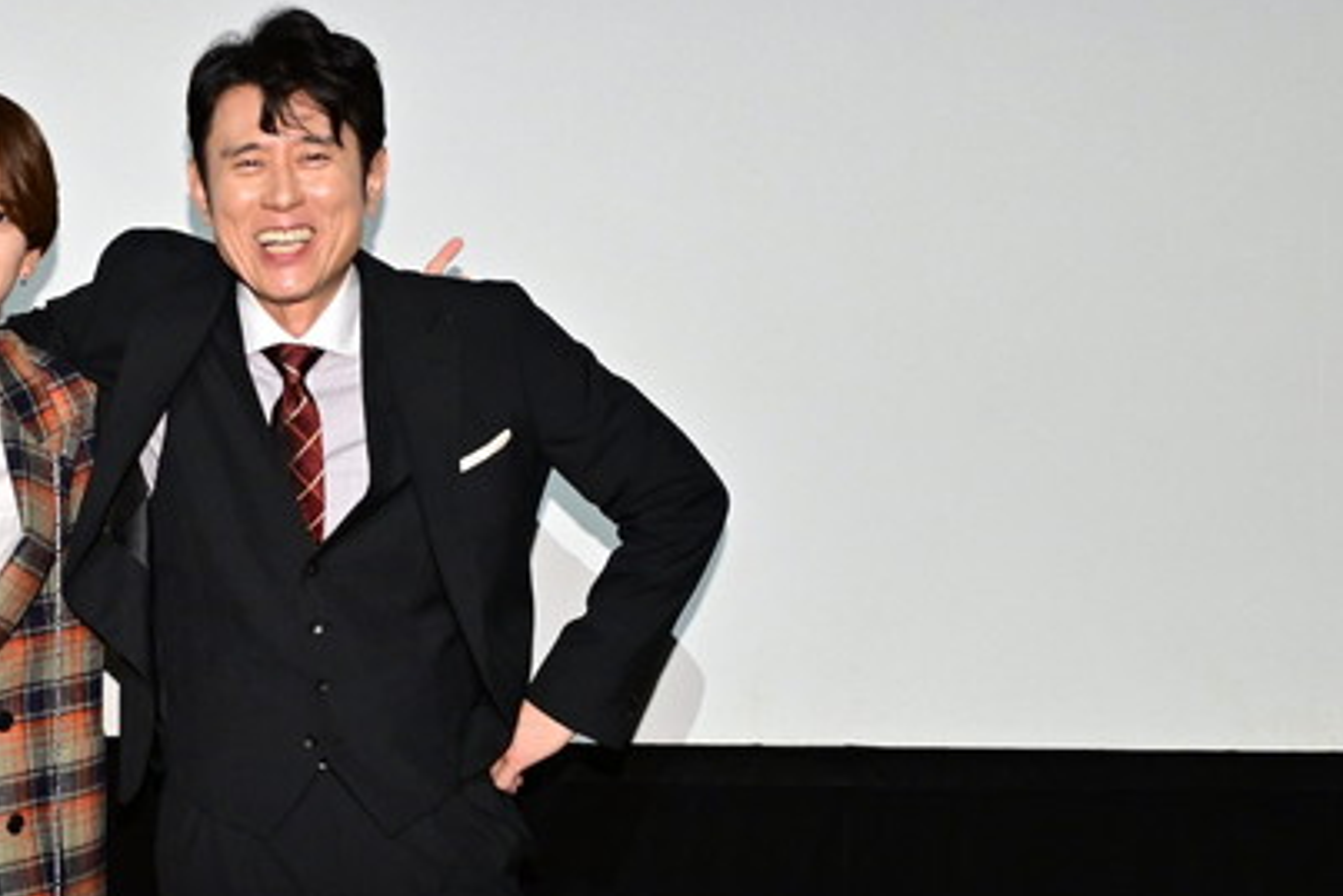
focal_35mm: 77
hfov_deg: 25.3
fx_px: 2873
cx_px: 83
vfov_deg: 17.6
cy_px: 724
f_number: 4.5
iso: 2500
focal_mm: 31
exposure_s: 1/200
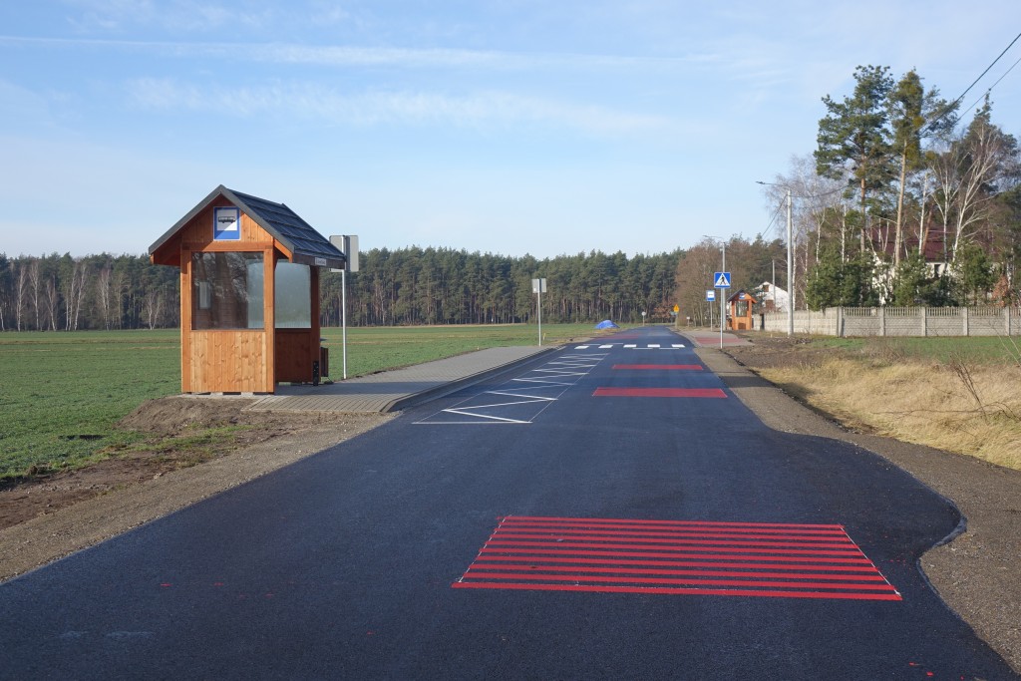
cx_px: 510
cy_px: 340
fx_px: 1418
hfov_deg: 39.6
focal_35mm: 50
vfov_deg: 27.0
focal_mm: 18.21
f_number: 4
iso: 125
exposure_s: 1/500
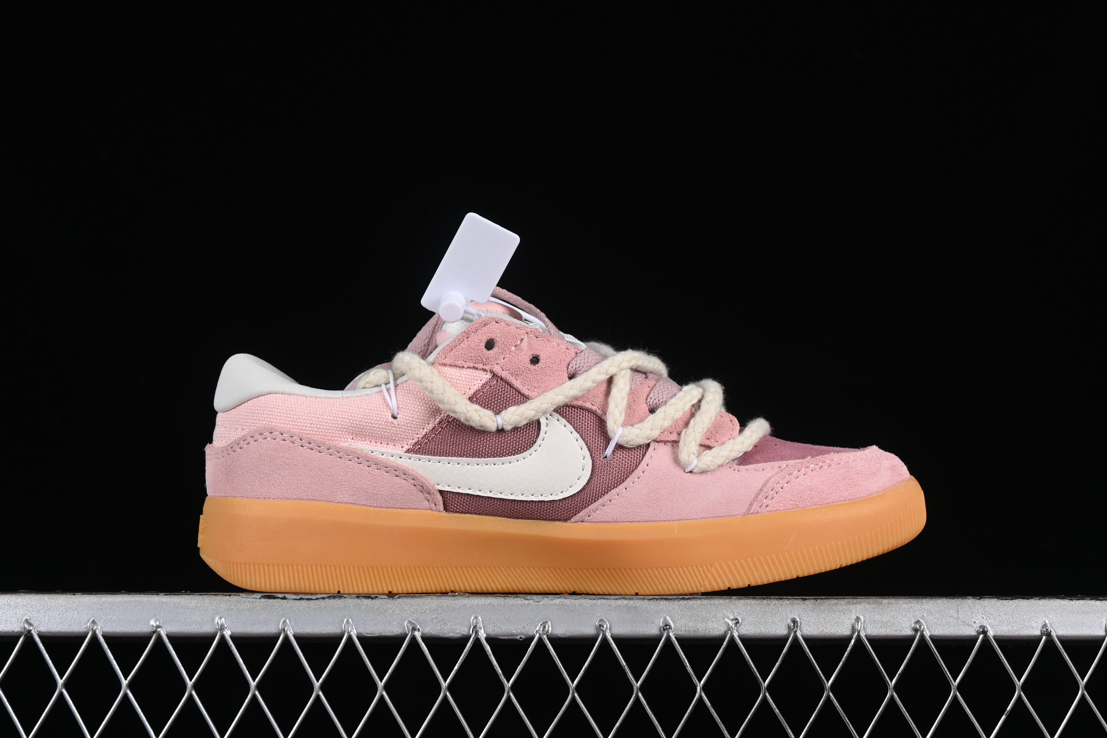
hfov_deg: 27.0
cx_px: 554
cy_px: 369
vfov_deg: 18.2
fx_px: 2306
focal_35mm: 75
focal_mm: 50
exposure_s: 1/80
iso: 160
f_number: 8
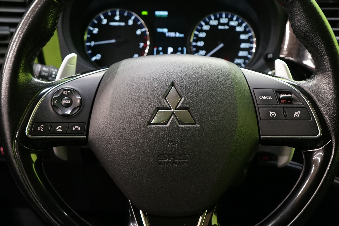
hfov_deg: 38.9
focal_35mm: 51
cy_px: 108
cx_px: 174
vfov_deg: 26.5
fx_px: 480
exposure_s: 1/15
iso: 2000
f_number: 5
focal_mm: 32
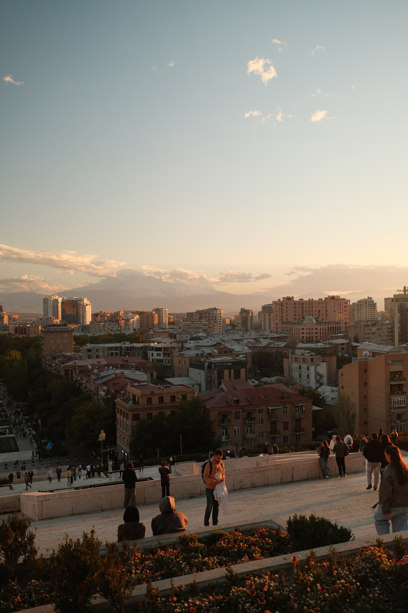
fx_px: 595
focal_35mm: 35
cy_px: 306
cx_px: 204
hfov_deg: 37.9
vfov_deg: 54.4
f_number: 2.8
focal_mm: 23
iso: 640
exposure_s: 1/600
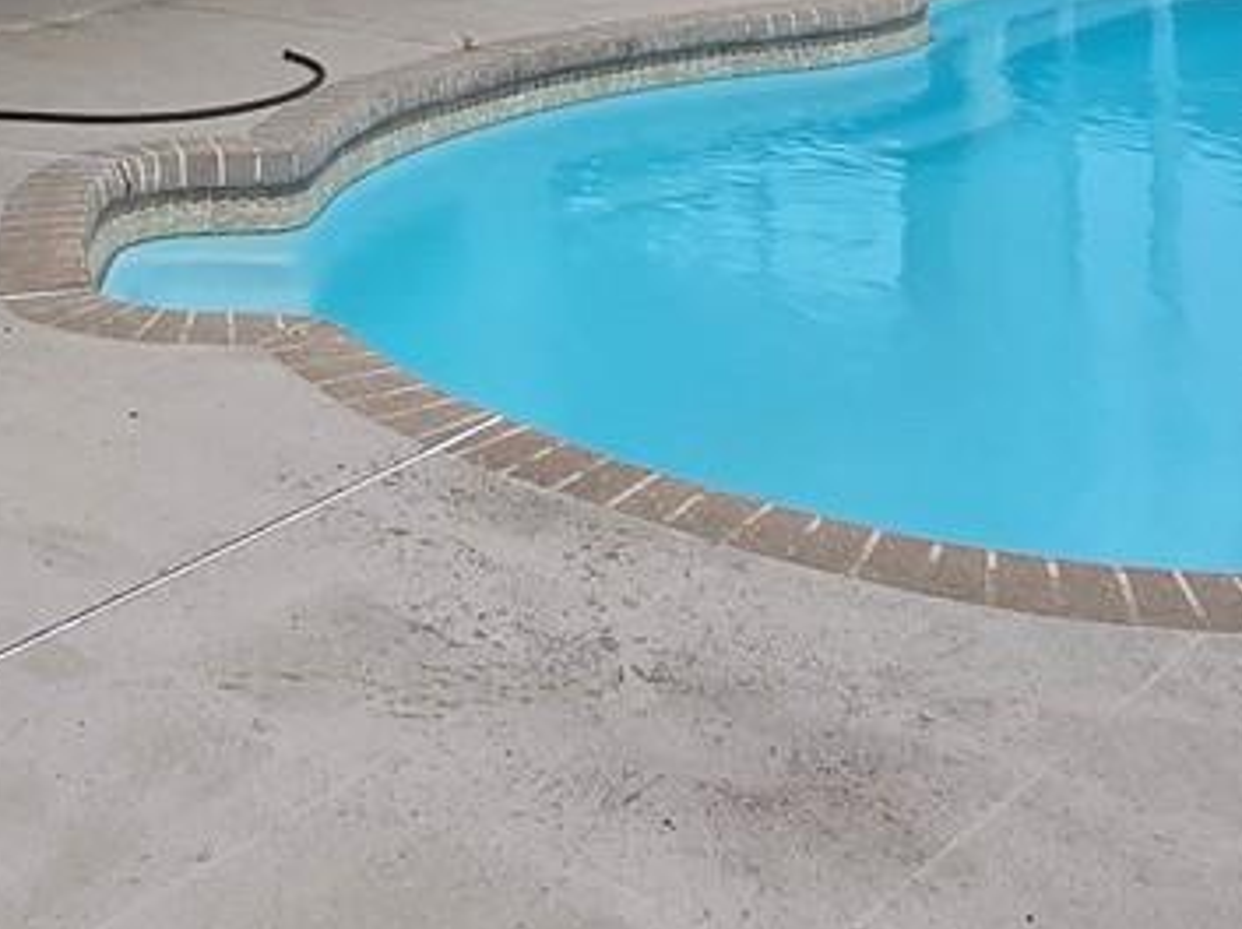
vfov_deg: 20.0
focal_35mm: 59
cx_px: 197
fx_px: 2115
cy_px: -605
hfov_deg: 31.6
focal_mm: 2.2
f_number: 2.2
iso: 64
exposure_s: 1/2000
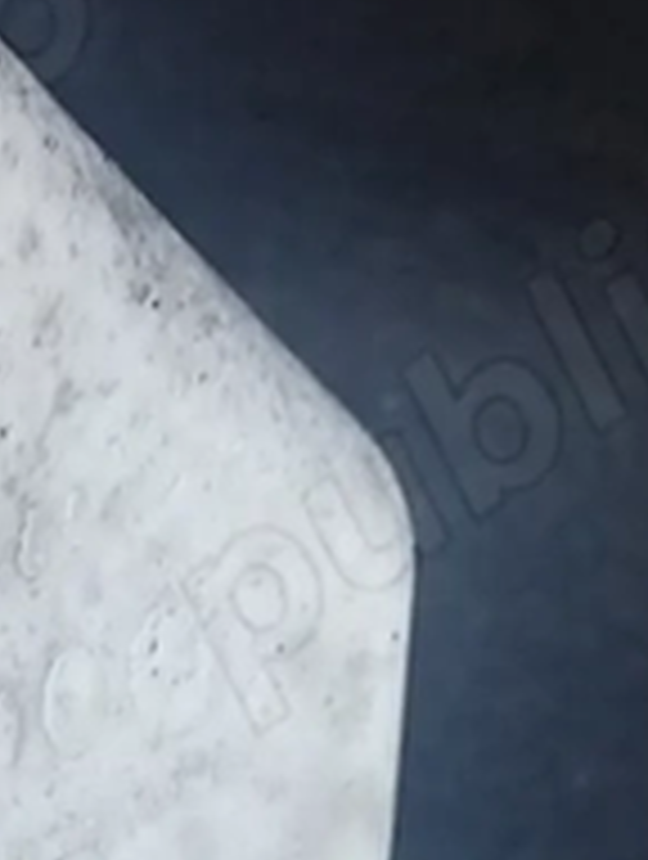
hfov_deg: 7.4
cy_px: 1693
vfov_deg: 9.8
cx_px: -922
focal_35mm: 188
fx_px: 4677
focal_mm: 3.84
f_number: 1.8
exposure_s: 1/50
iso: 50
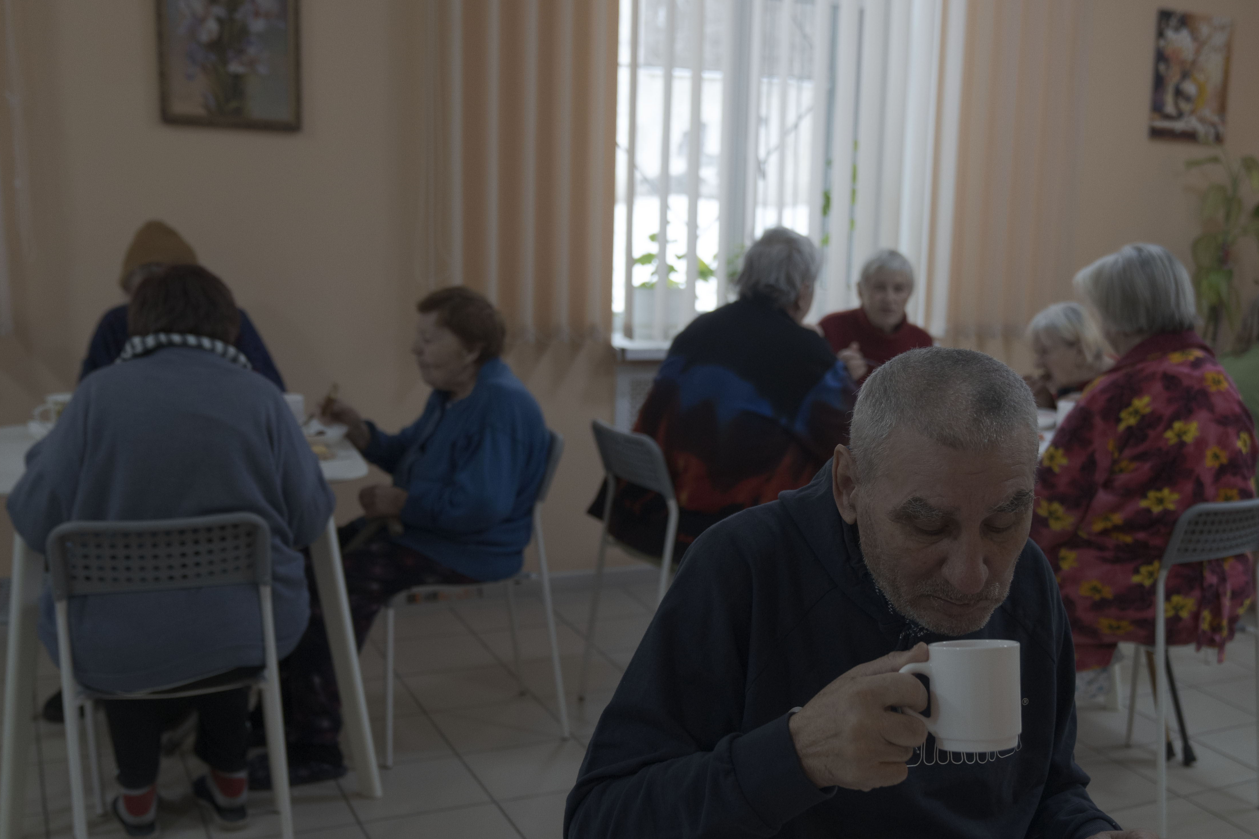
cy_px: 529
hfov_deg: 47.6
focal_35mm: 40
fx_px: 1399
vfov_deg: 33.2
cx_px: 847
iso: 800
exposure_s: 1/160
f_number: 2.8
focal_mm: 26
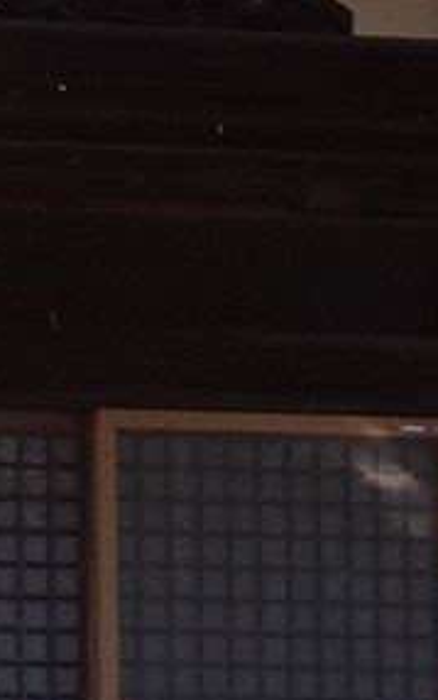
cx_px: -1069
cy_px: 61
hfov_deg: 3.6
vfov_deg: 5.9
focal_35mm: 355
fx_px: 6773
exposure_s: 1/400
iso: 80
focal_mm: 6.26
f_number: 4
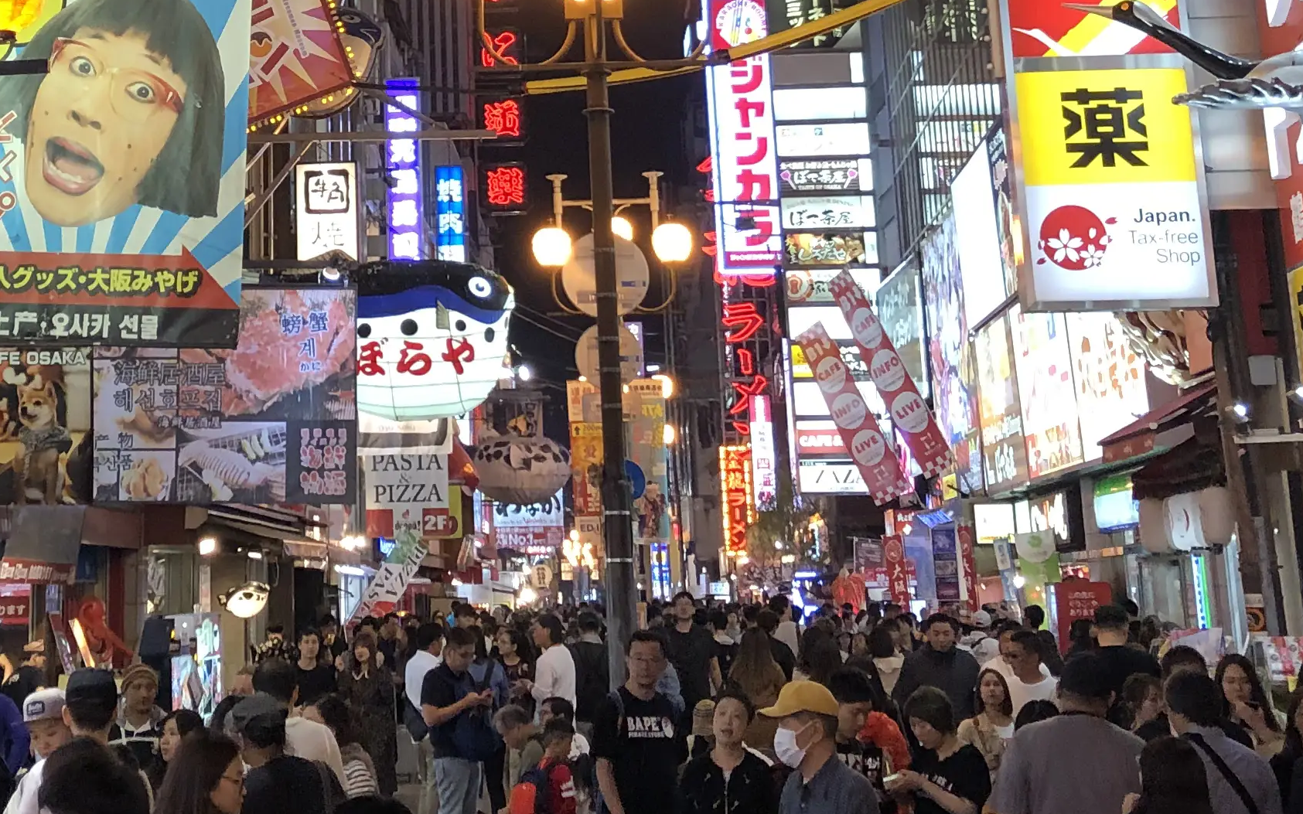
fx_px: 2521
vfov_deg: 17.5
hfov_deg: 28.6
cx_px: 327
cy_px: -175
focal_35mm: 71
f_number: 1.8
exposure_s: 1/30
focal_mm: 4
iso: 40
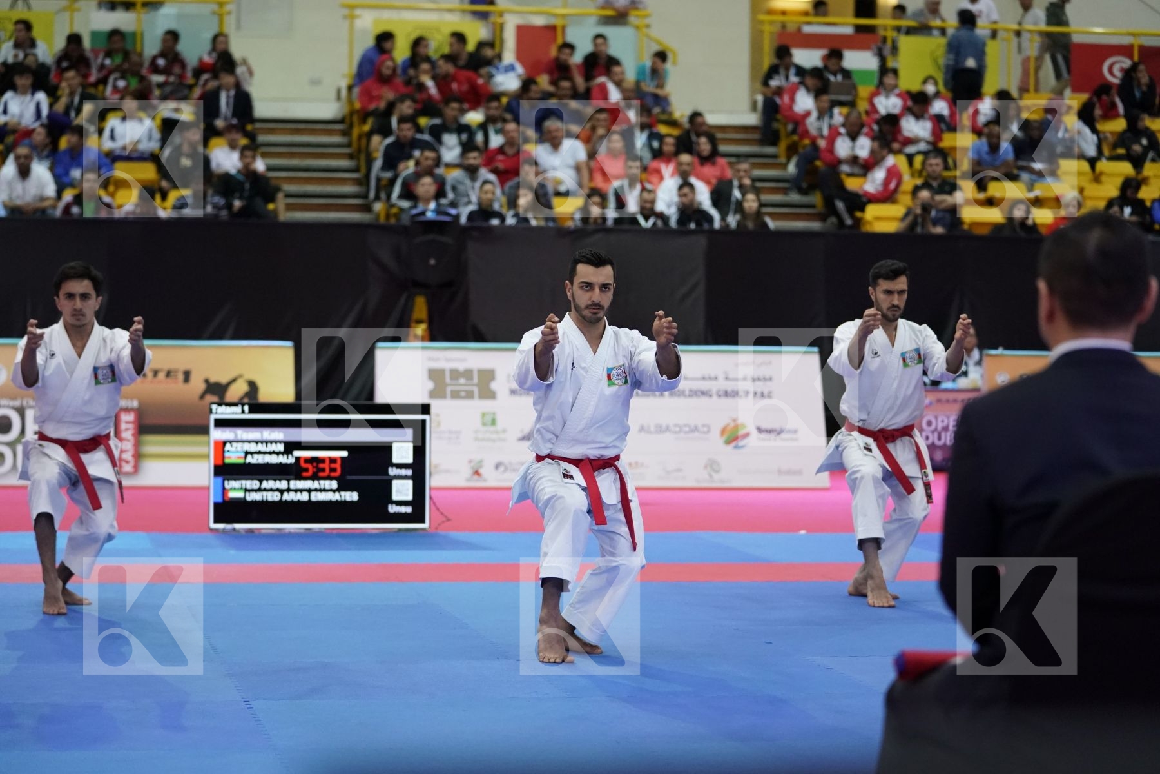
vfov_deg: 16.1
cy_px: 387
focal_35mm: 85
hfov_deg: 23.9
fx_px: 2739
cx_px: 580
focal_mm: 85
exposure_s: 1/1000
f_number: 2.8
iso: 5000
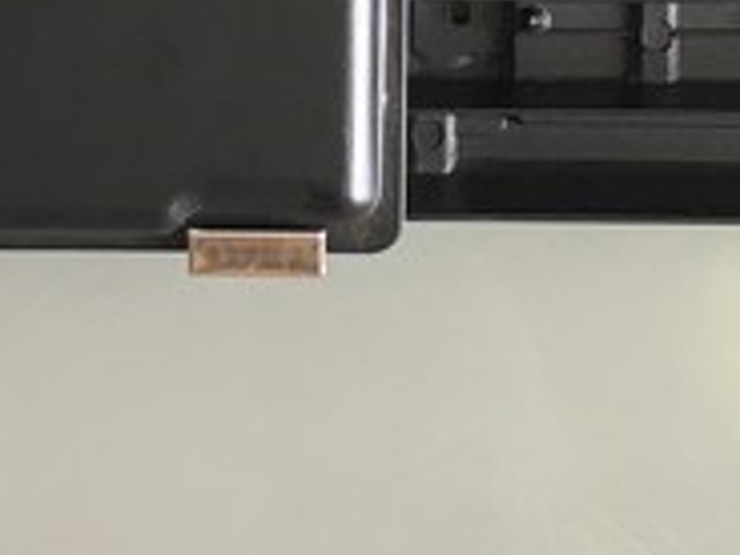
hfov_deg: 15.6
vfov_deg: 11.0
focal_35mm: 126
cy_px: -430
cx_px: 426
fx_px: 2694
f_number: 2.2
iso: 32
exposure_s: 1/33
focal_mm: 4.15
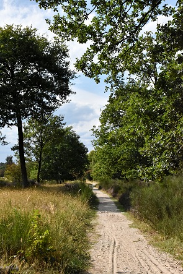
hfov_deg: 28.1
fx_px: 366
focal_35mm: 48
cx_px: 92
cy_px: 137
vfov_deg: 41.1
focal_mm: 32
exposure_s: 1/8000
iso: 2500
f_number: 11
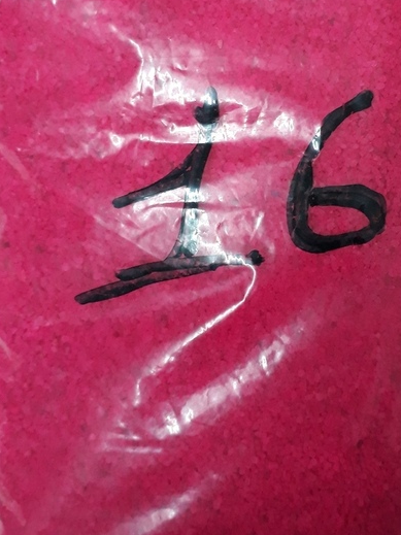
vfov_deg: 36.4
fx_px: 804
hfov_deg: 27.9
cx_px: 262
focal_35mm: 52
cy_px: 176
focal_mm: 3.6
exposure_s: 1/20
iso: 160
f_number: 1.9
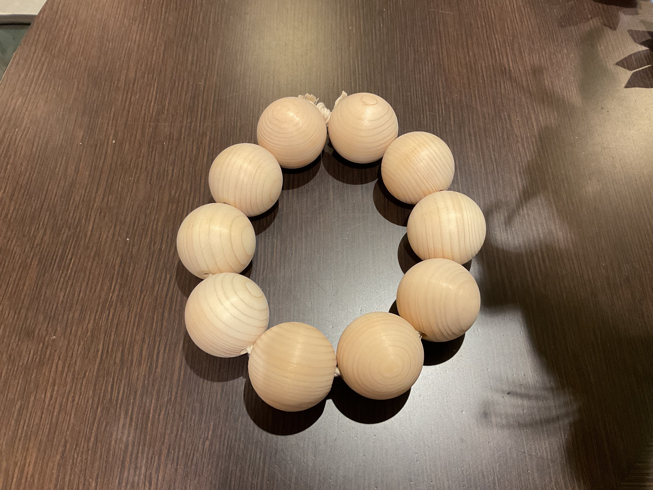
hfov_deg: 61.7
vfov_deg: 48.2
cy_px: 245
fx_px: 547
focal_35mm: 29
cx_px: 326
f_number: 1.8
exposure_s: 1/60
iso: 80
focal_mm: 3
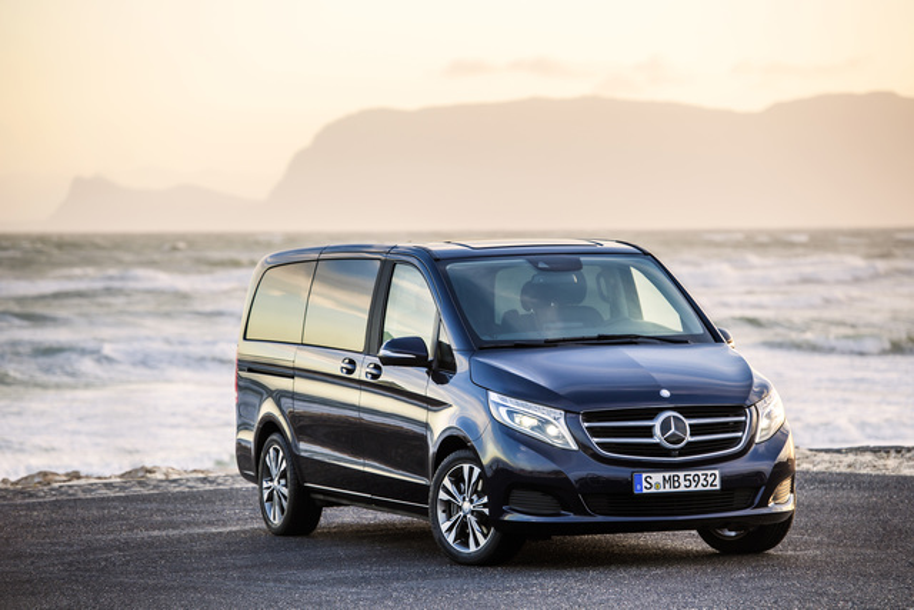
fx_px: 4063
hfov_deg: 12.8
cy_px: 305
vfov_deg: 8.6
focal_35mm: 160
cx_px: 457
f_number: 4
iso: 100
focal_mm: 160
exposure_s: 1/100
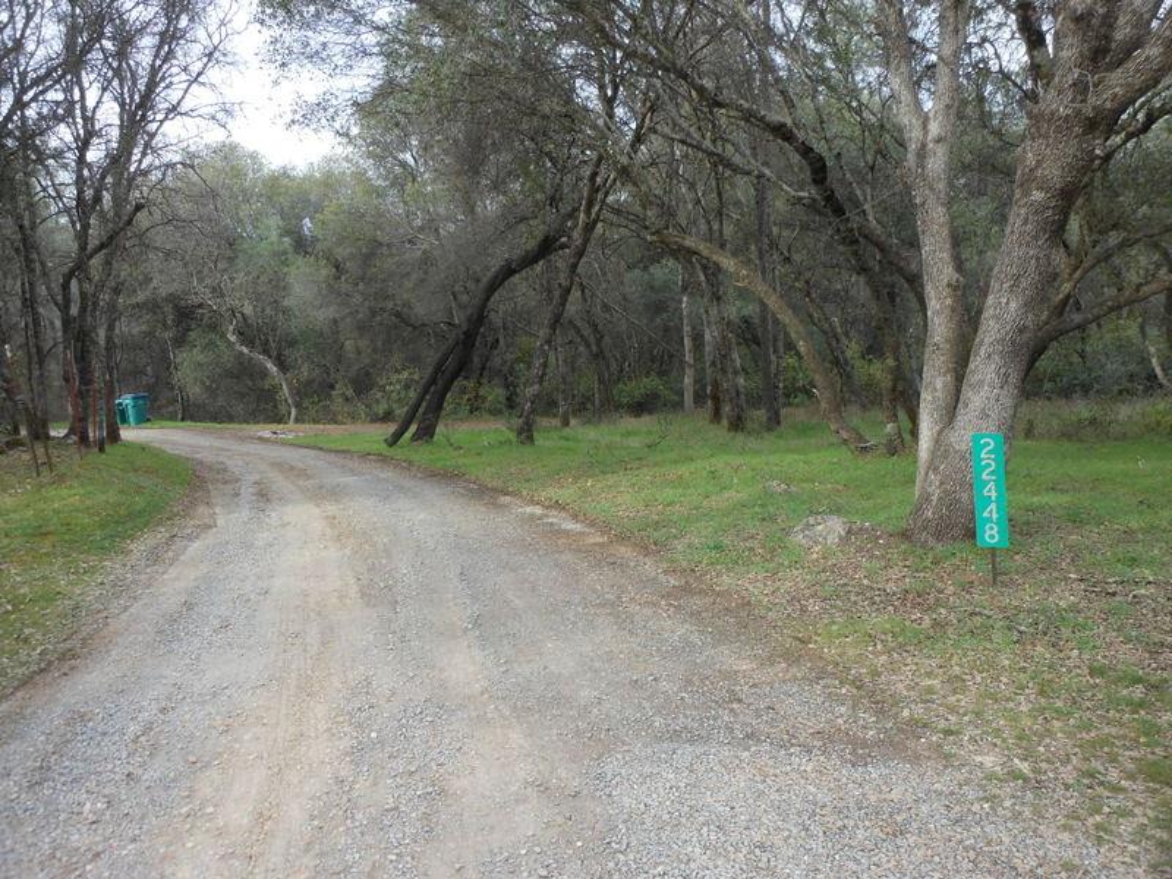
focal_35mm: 28
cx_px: 586
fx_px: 948
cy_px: 440
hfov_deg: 63.4
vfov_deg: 49.7
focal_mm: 5
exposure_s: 1/100
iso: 80
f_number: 3.7
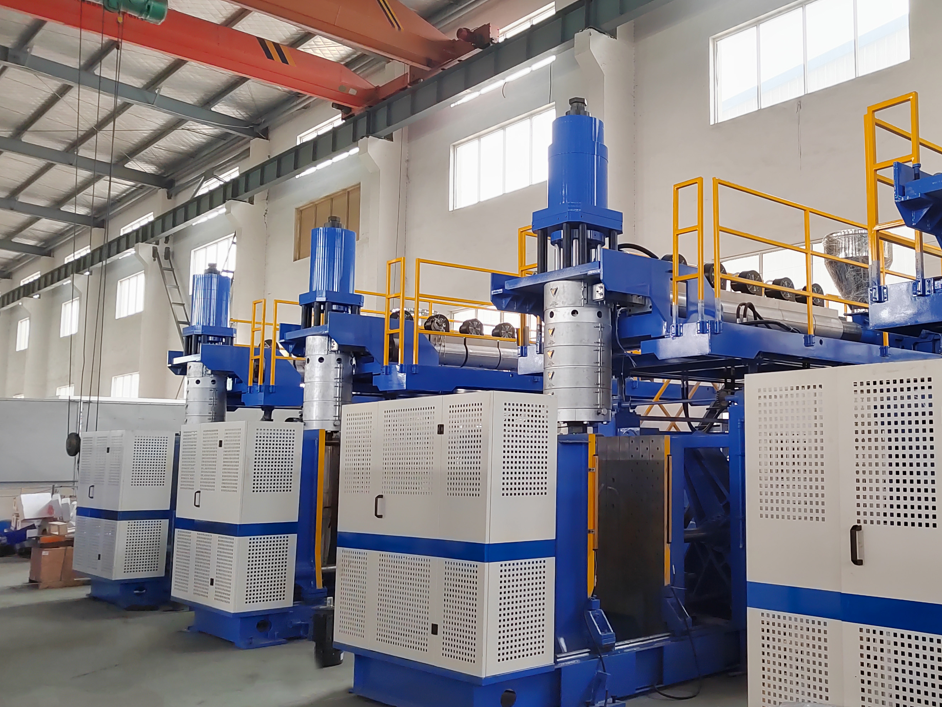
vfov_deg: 41.8
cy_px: 348
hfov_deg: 52.1
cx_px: 681
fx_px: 925
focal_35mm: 34
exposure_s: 1/60
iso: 669
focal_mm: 5.52
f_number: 1.9
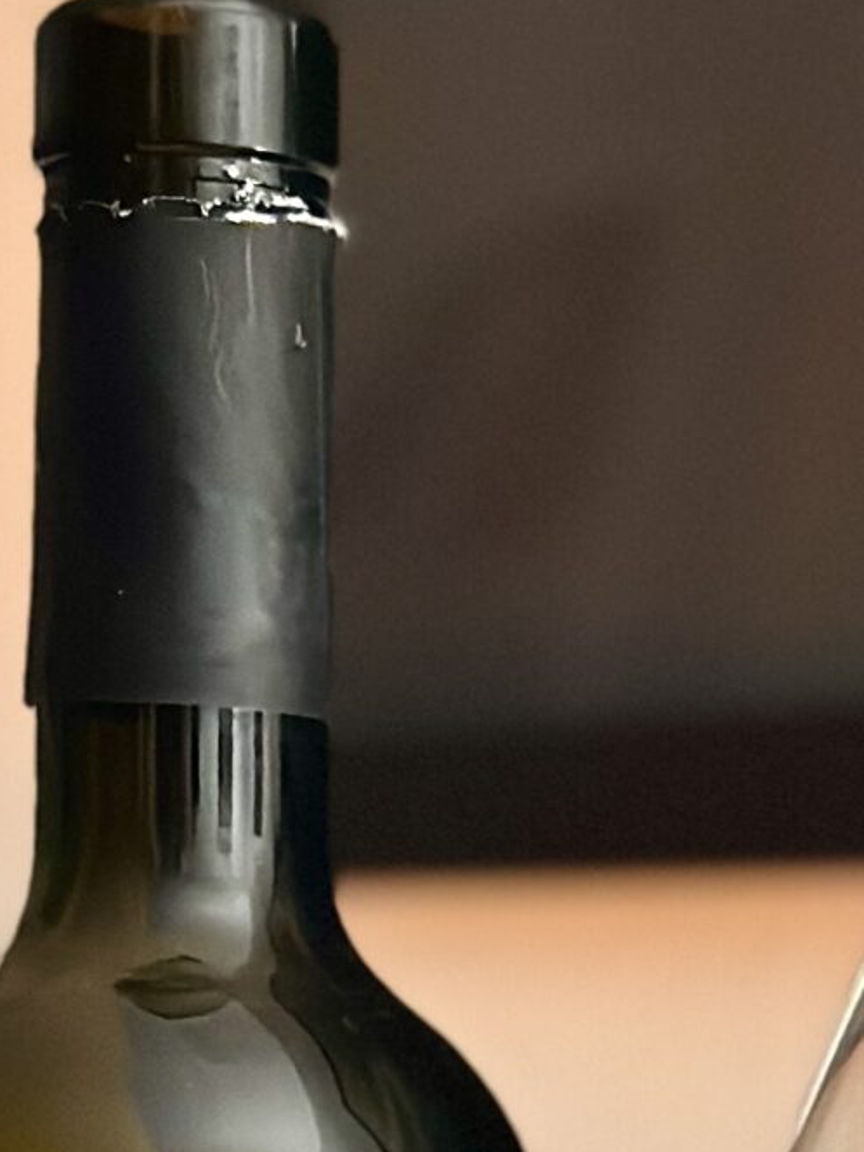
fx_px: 6157
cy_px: 1950
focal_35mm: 185
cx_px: 725
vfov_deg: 10.2
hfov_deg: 8.0
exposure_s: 1/33
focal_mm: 6.86
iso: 500
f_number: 1.78
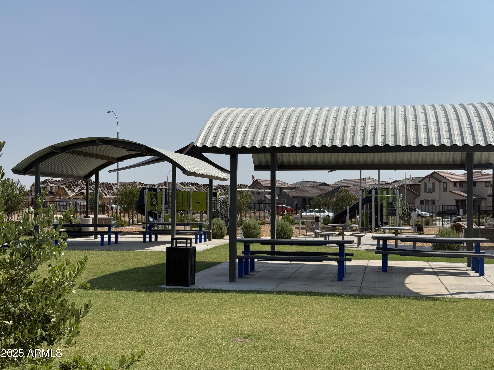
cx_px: 247
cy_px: 185
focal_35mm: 48
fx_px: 685
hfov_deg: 39.7
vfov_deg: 30.3
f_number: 1.78
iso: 64
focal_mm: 6.76
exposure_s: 1/7874
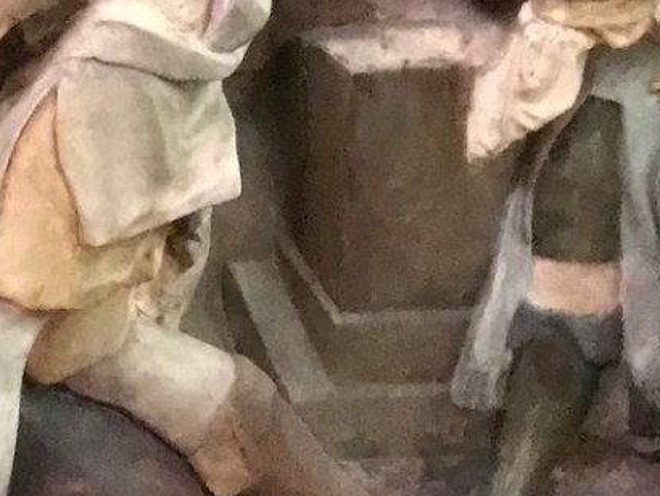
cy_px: -110
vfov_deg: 11.1
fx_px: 2499
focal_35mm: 131
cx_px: -467
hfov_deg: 13.7
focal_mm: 3.99
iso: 125
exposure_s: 1/4
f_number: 1.8
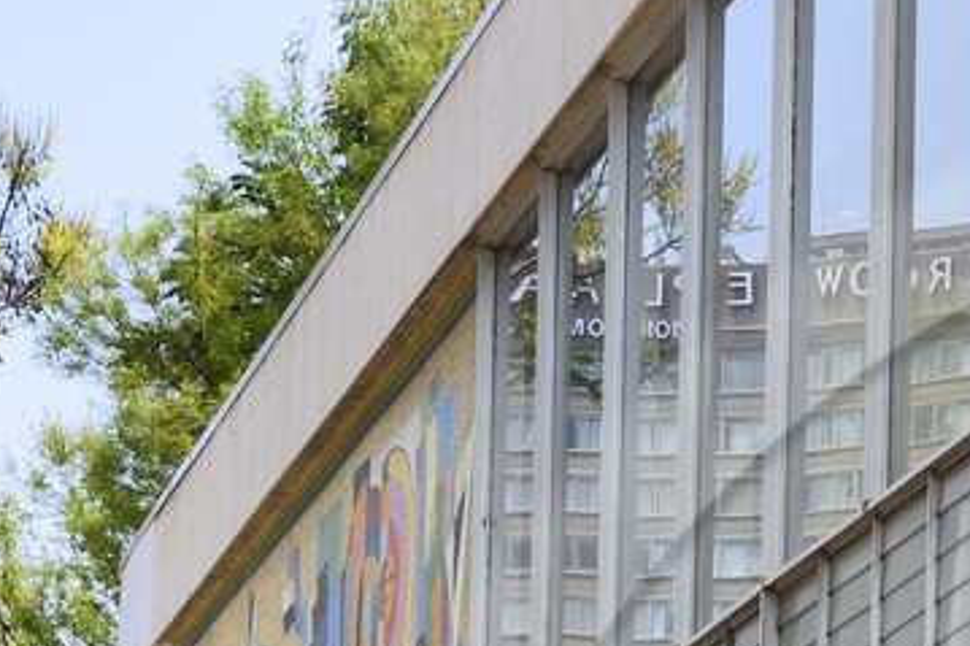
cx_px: 1427
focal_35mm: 187
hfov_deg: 10.6
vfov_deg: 7.1
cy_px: 1195
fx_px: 5036
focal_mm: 42
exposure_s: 1/200
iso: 200
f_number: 8
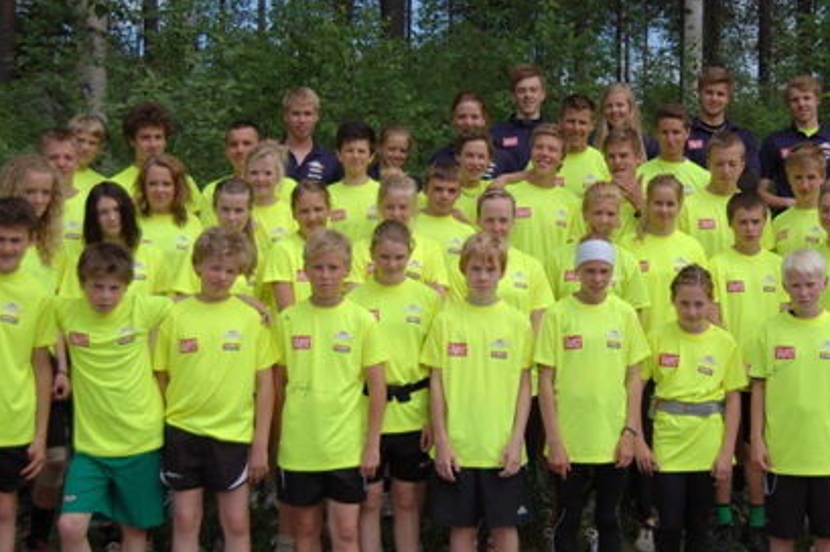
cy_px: 211
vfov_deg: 22.2
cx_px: 517
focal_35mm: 61
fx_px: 1405
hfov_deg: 32.8
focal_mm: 26
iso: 200
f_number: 4.2
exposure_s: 1/1600
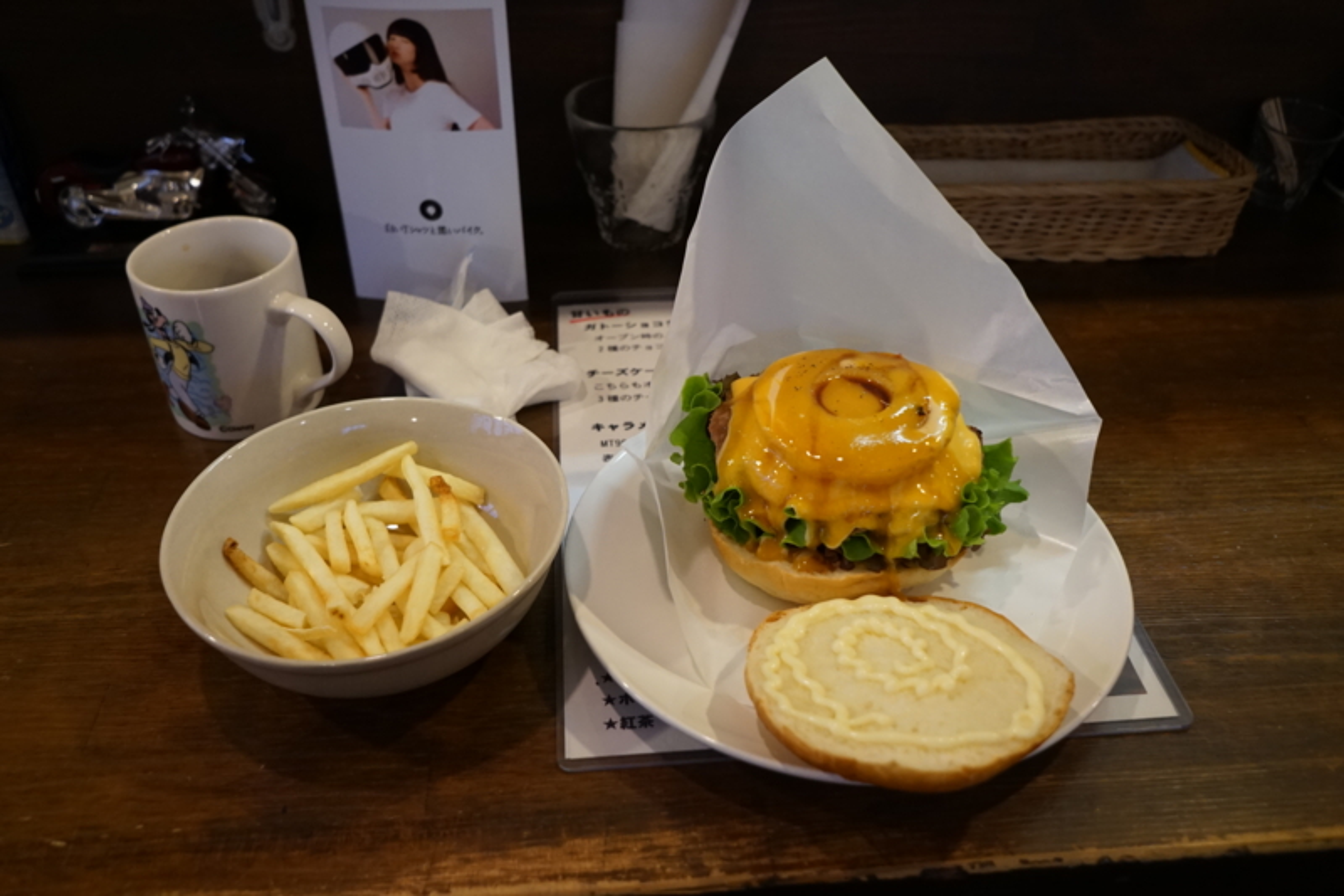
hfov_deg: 61.9
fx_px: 1120
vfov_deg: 43.6
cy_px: 448
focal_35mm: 30
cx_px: 672
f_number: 4
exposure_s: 1/60
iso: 1250
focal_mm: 20
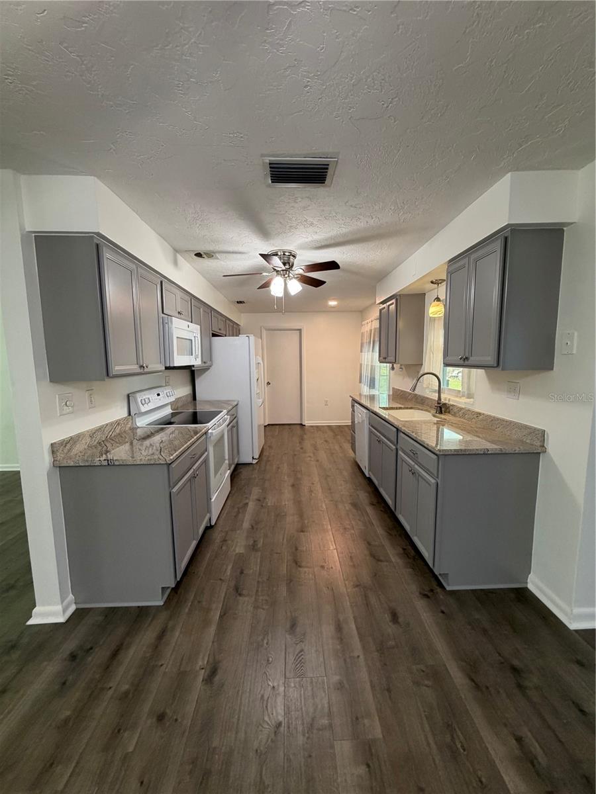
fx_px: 321
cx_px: 298
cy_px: 397
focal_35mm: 14
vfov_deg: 102.1
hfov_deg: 85.7
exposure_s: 1/60
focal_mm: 2.22
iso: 250
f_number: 2.2
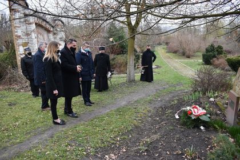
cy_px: 80
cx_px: 120
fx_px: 180
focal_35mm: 27
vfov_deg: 47.9
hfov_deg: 67.4
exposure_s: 1/80
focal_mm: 18
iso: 400
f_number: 4.5
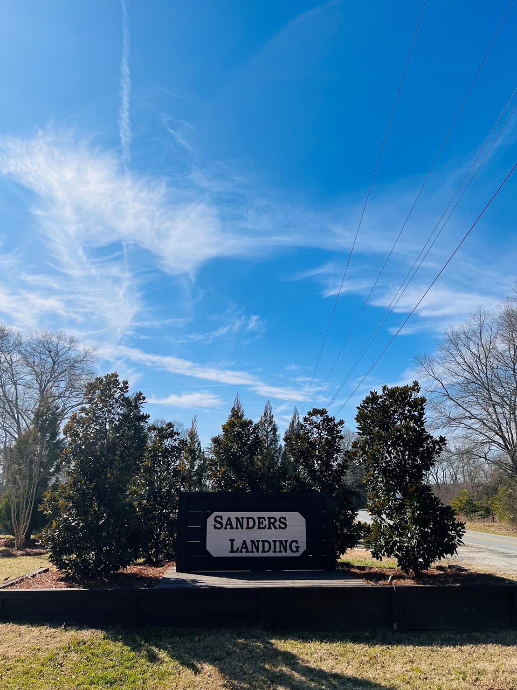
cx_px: 255
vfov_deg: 65.3
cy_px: 355
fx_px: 538
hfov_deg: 51.3
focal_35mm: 27
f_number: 1.5
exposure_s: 1/8000
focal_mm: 5.7
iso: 50
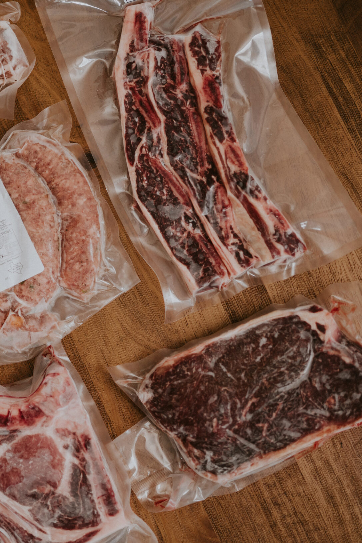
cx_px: 37
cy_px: 269
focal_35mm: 55
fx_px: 830
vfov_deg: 36.2
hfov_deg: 24.0
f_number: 1.4
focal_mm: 35
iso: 320
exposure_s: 1/250
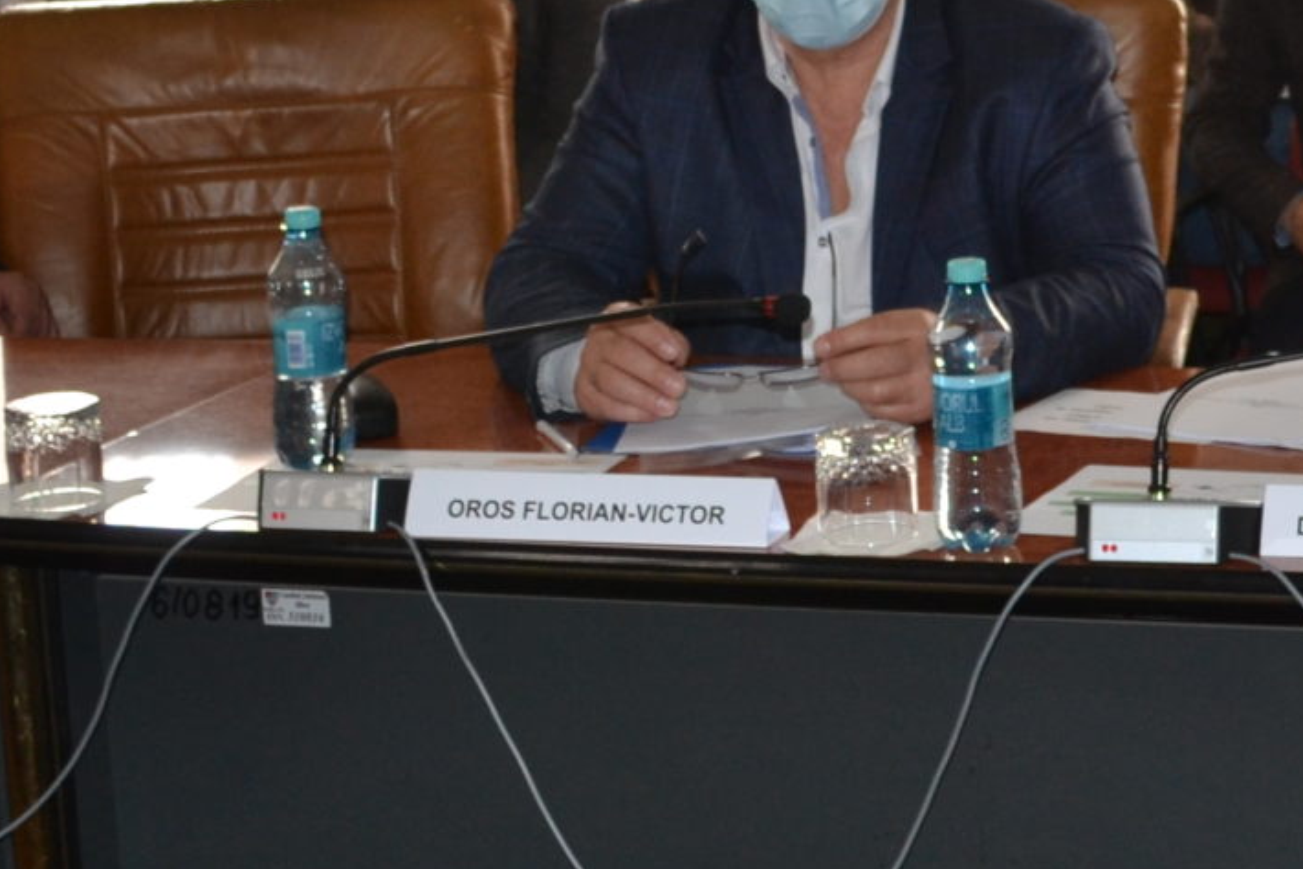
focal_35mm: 108
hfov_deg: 18.4
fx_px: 3909
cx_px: 1329
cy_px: 21
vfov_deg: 12.5
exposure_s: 1/80
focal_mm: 20
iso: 400
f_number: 4
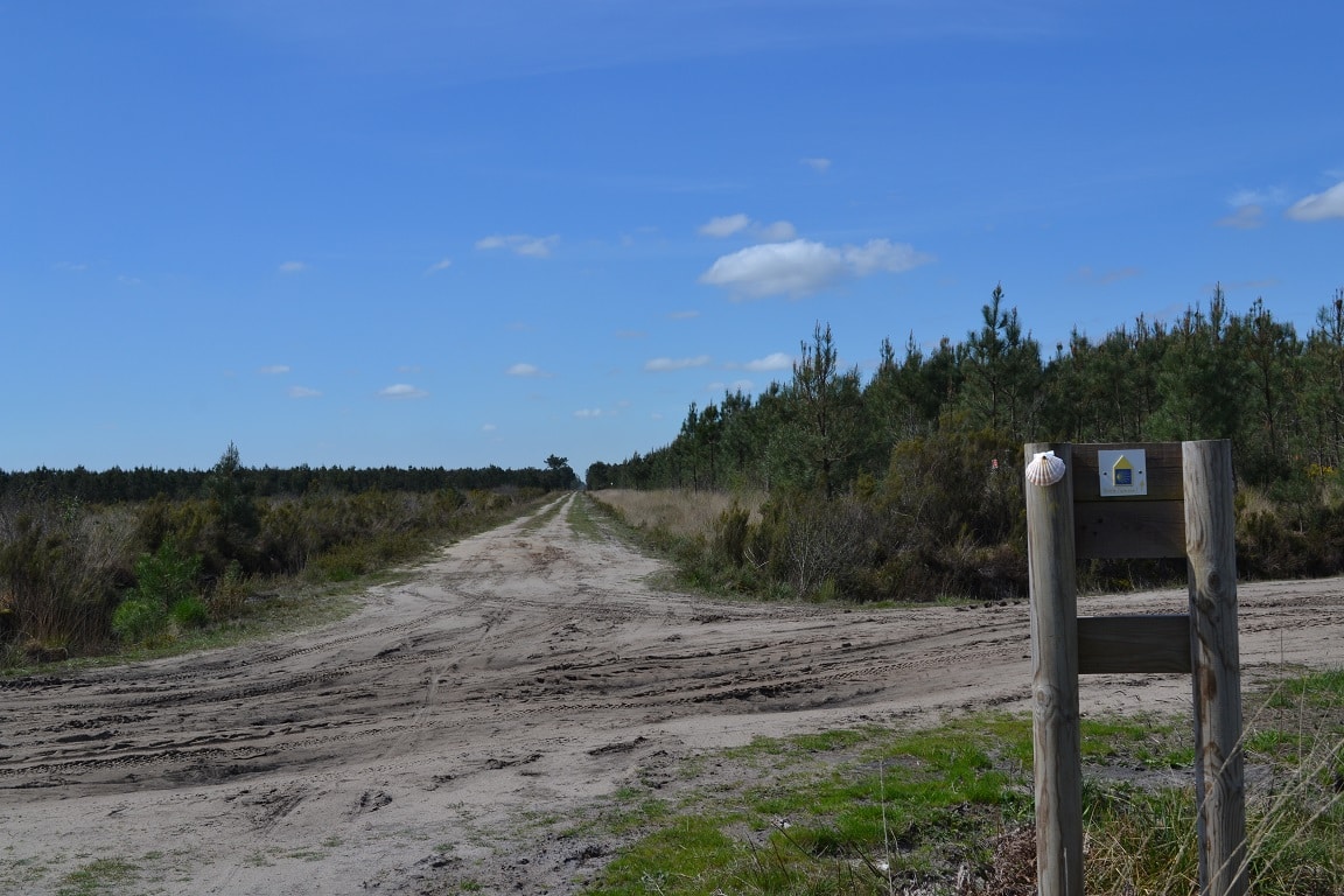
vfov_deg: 31.9
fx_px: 1568
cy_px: 448
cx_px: 672
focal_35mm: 42
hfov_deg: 46.4
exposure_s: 1/250
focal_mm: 28
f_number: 8
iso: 100
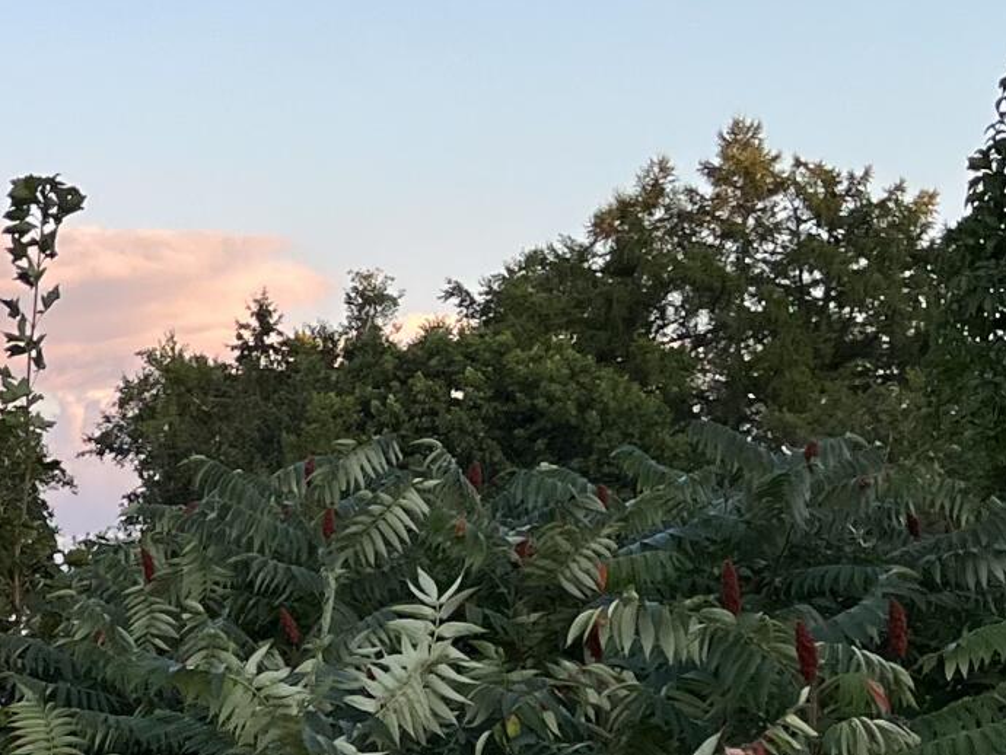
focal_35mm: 113
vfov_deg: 12.8
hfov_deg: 15.2
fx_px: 3285
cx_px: -764
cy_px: 936
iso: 50
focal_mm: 5.1
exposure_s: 1/631
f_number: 1.6
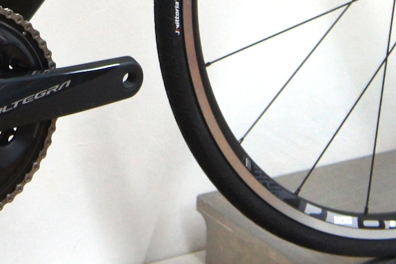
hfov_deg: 11.0
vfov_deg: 7.2
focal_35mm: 184
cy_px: -239
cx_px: -50
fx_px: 2023
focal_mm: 32
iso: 800
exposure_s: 1/50
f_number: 4.5
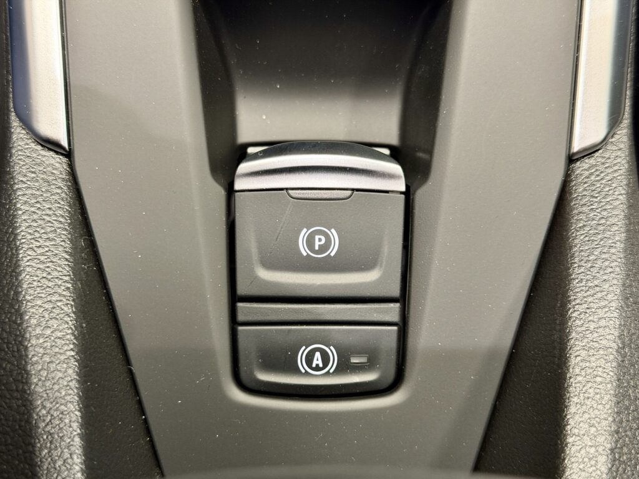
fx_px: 886
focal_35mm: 48
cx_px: 320
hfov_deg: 39.7
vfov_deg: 30.3
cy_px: 240
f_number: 1.78
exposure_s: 1/40
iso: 500
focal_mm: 6.76
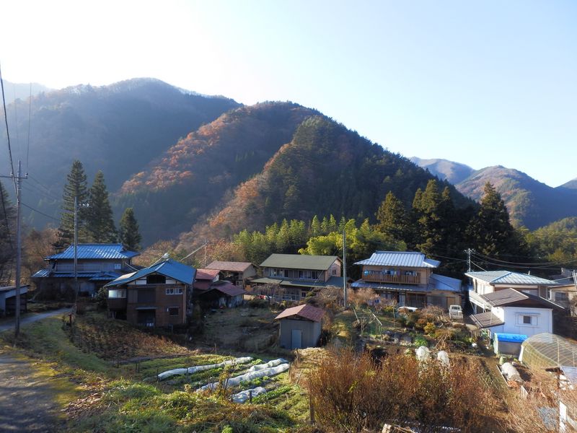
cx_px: 288
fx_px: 400
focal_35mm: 24
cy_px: 216
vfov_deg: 56.8
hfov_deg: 71.6
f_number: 3
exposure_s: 1/250
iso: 80
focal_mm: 4.2
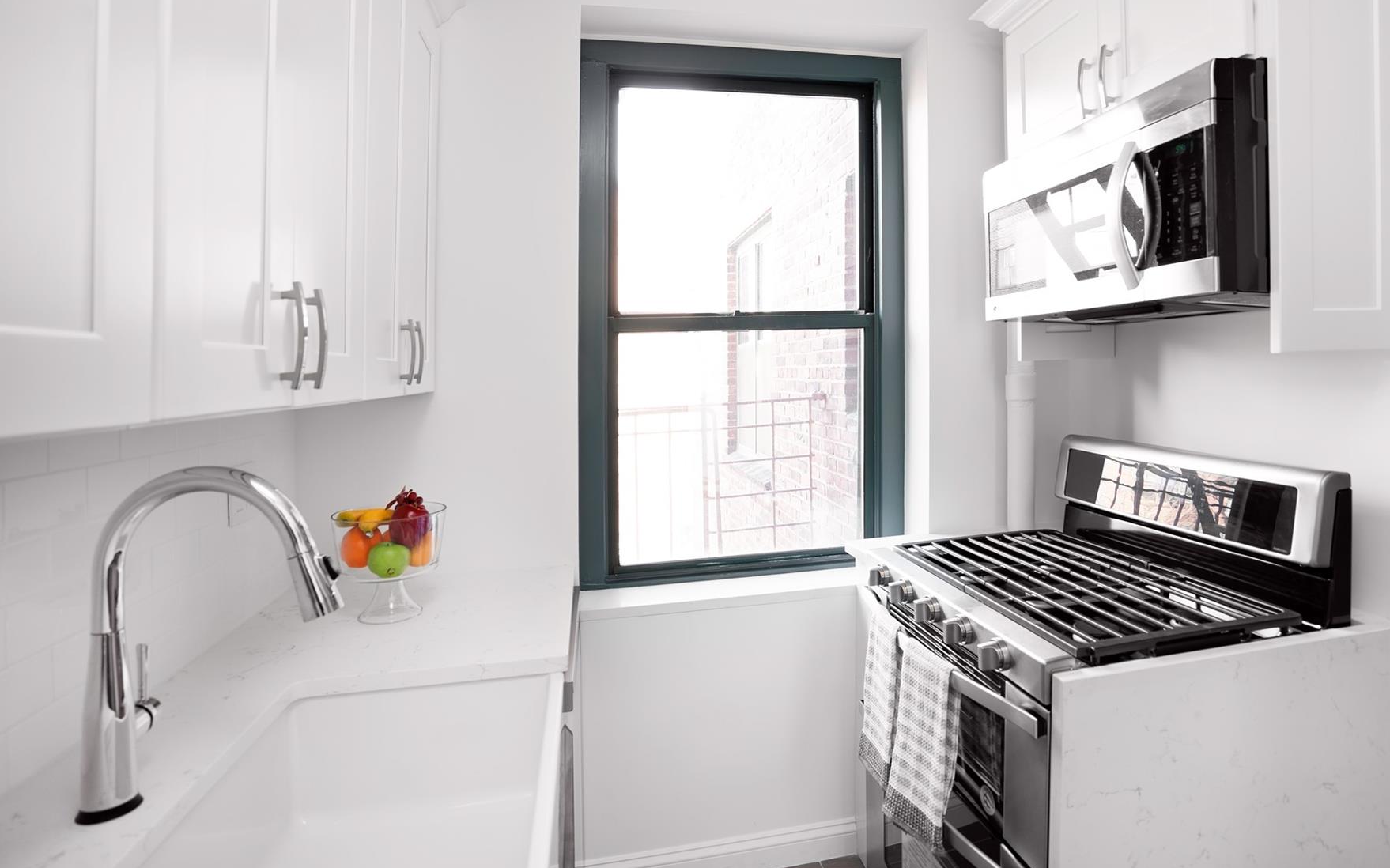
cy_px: 373
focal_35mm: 19
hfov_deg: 87.7
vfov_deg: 61.9
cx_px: 771
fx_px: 720
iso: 320
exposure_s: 1/2.5
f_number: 5
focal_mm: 16
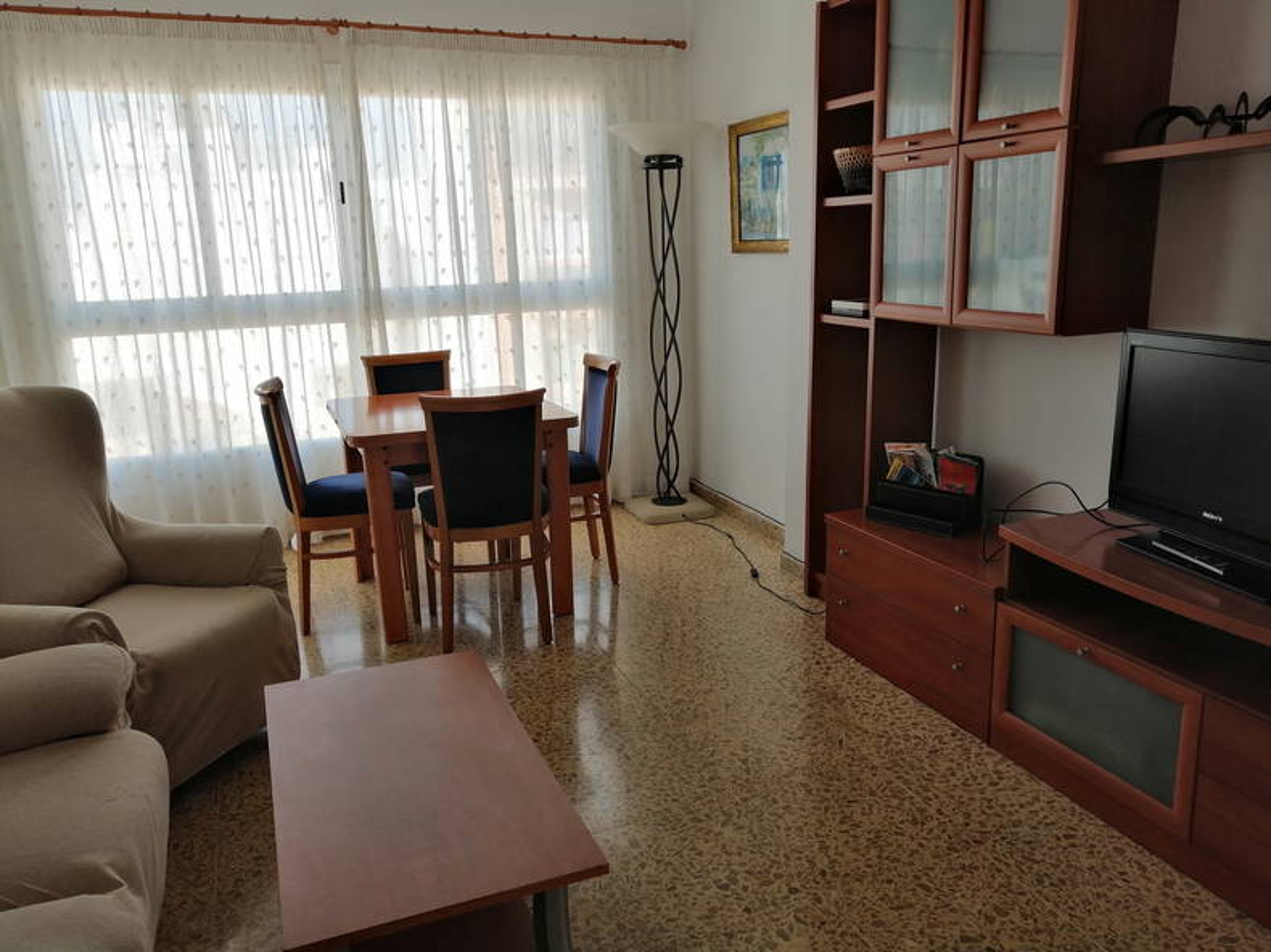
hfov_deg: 65.3
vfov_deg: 51.3
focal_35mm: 27
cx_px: 636
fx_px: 991
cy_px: 476
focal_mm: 3.95
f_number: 1.8
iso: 50
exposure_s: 1/131
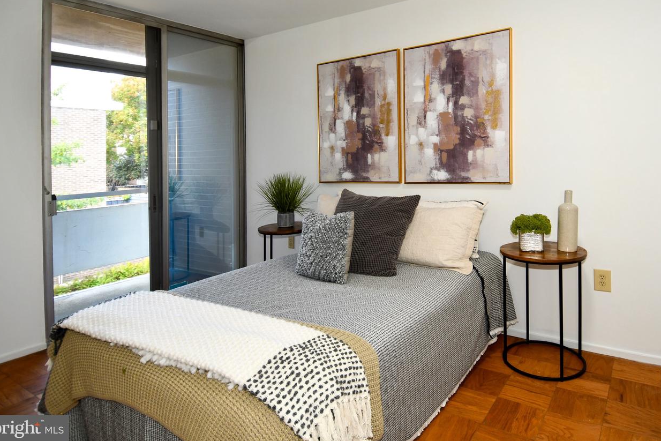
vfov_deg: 59.2
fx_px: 386
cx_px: 371
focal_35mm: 21
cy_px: 185
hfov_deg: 80.8
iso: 280
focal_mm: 12
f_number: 4
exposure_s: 1/60
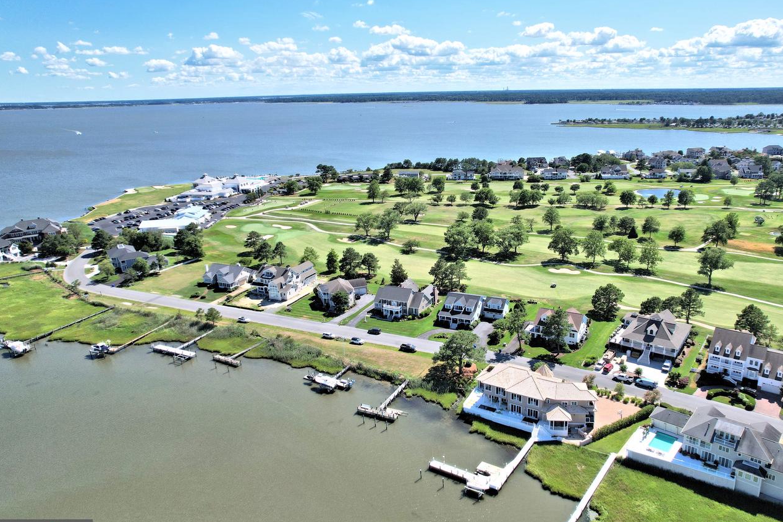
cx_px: 441
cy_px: 255
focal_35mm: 25
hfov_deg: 71.2
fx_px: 544
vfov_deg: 51.3
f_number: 2.8
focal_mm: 8.38
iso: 100
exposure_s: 1/2000
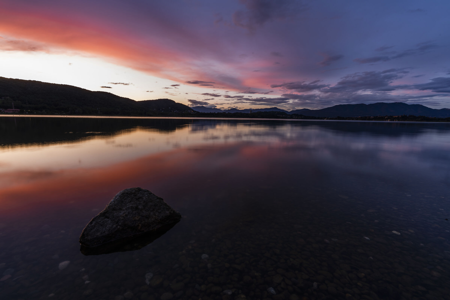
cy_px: 150
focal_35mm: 16
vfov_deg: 73.8
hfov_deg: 96.7
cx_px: 225
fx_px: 200
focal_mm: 16
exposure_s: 3.2
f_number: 18
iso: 50
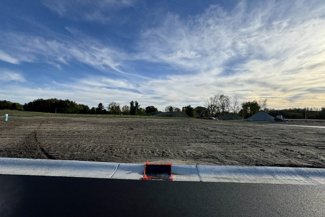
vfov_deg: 77.3
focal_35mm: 15
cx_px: 166
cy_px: 109
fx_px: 135
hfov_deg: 100.4
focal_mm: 2.22
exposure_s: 1/2674
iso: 50
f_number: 2.2
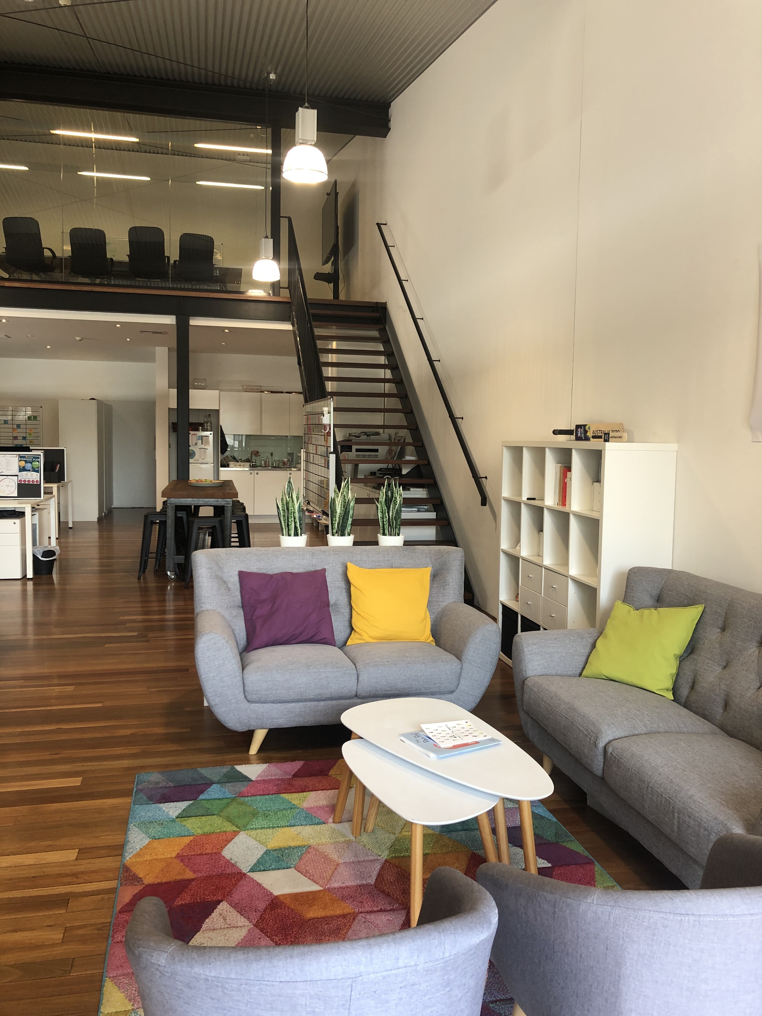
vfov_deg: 63.4
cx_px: 381
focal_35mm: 28
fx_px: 822
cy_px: 508
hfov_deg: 49.7
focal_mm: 3.99
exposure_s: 1/33
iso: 25
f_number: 1.8
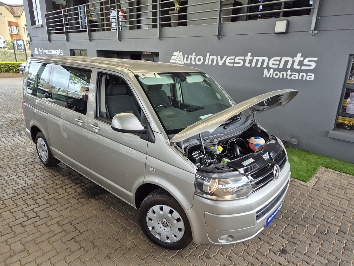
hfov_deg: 73.9
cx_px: 177
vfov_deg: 58.9
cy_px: 133
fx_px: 235
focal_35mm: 23
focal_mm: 5.4
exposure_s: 1/180
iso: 40
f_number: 1.8
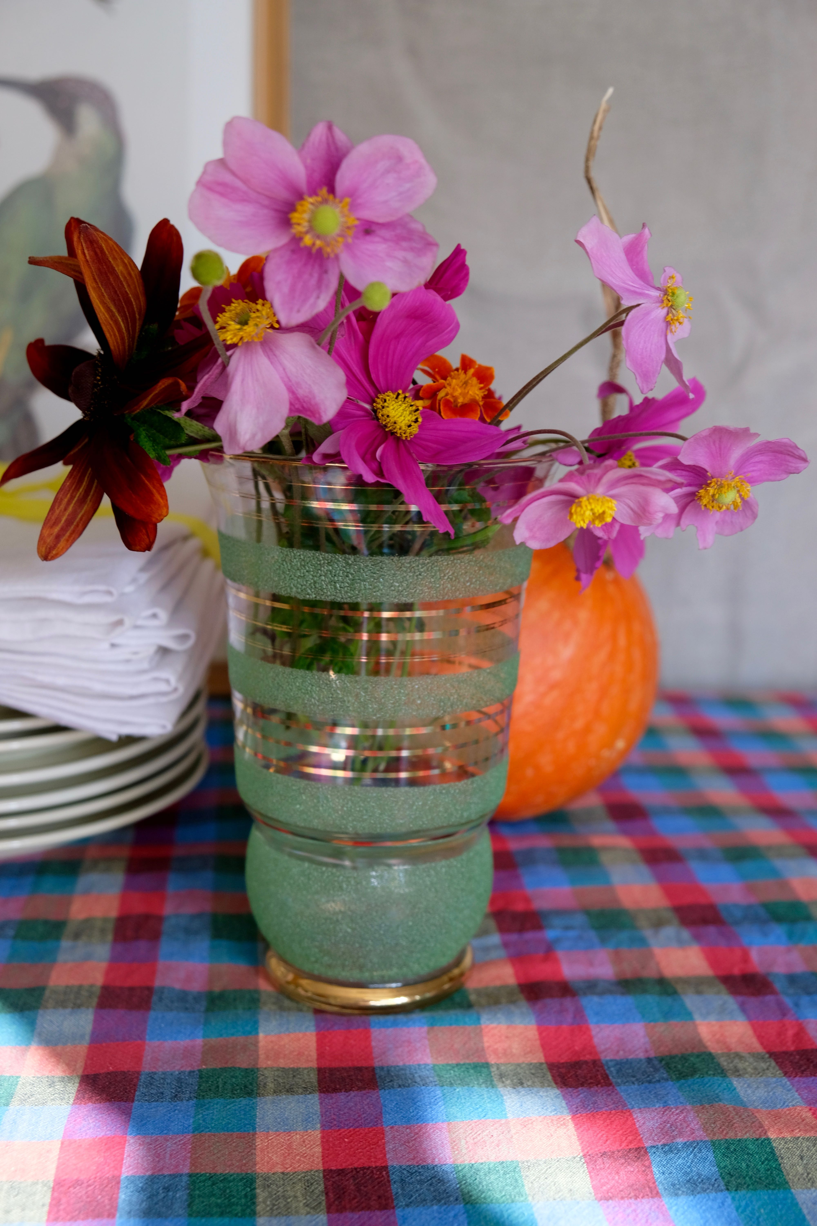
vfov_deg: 46.4
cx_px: 408
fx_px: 1430
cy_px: 613
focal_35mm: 42
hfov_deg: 31.9
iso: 500
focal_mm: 27.7
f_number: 4
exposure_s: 1/125
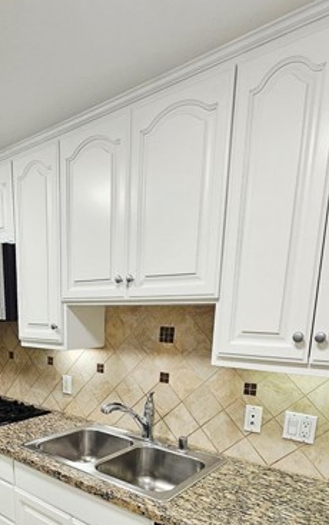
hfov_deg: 50.0
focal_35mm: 24
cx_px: 102
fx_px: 344
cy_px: 393
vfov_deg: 69.8
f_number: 2.2
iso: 100
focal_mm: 2.2
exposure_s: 1/60.2
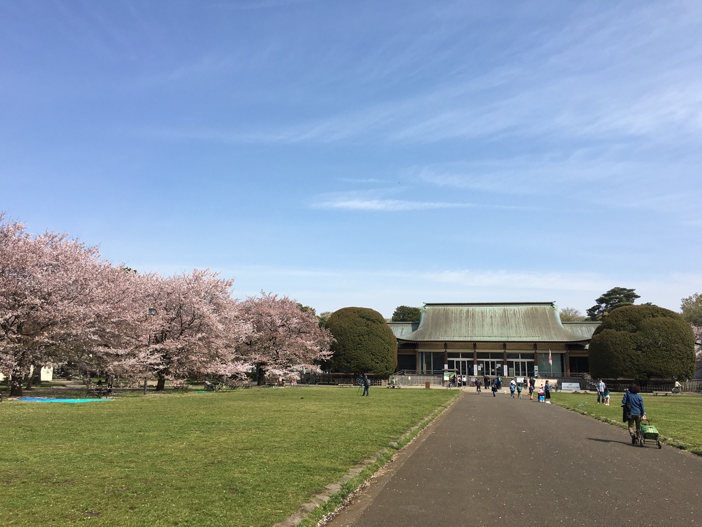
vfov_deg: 48.2
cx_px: 351
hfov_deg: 61.7
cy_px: 264
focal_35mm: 29
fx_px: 588
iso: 25
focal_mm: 4.15
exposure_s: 1/1637
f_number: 2.2
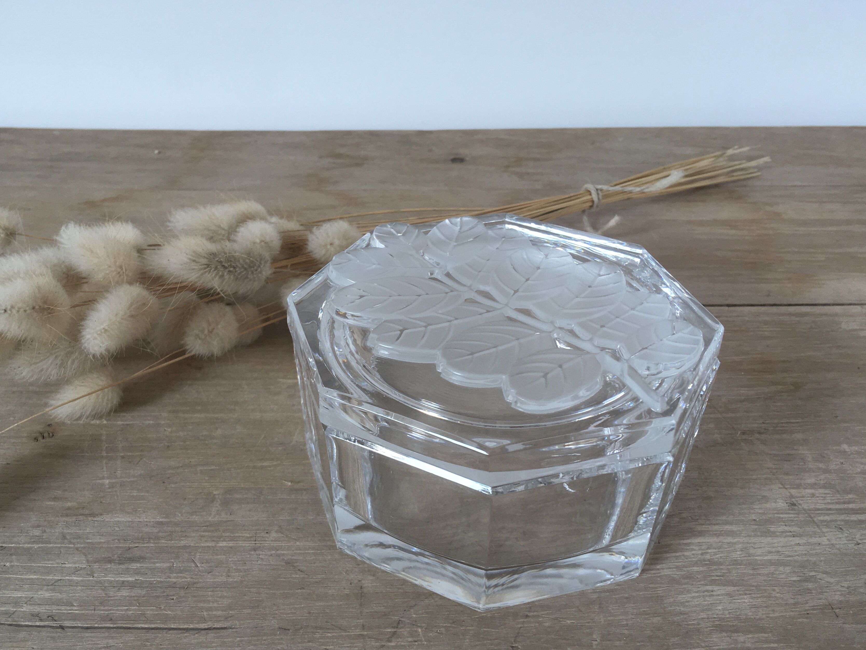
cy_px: 379
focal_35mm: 35
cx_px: 398
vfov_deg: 40.6
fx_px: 876
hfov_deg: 52.6
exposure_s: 1/100
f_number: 2.2
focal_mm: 4.15
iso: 32
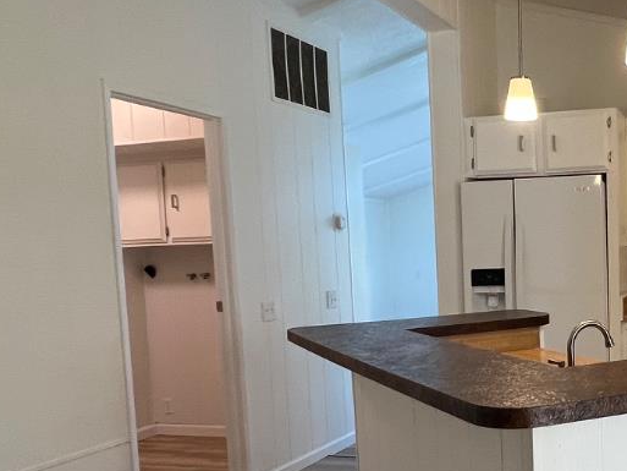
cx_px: 554
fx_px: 688
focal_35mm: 38
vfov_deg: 37.4
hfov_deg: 44.9
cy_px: 305
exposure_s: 1/120
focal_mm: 1.57
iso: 160
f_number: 1.8
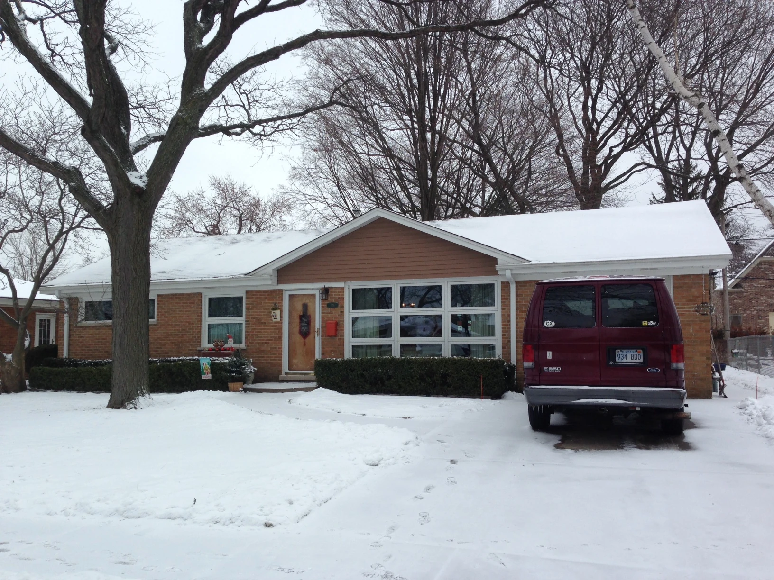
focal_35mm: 33
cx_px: 387
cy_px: 290
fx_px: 738
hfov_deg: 55.4
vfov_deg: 42.9
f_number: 2.4
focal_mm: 4.12
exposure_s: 1/488
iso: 50
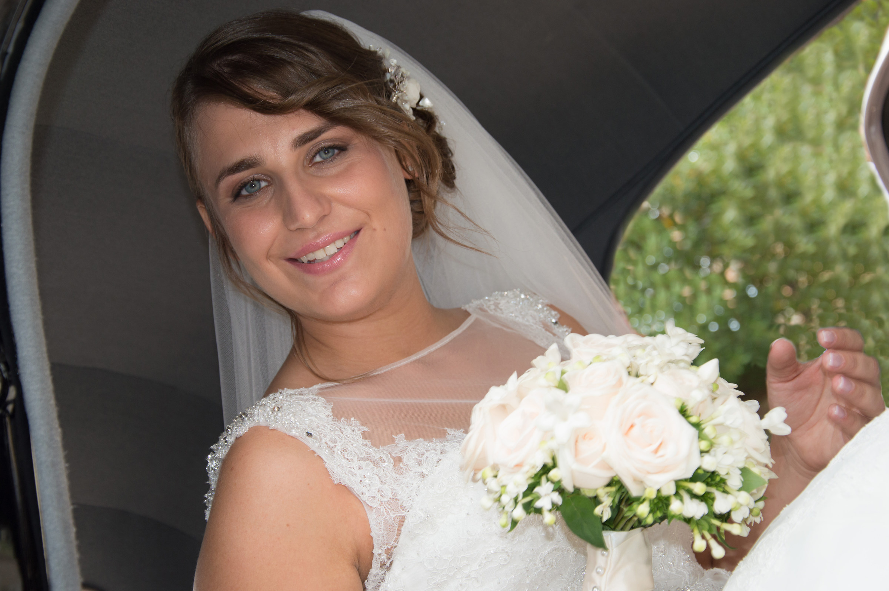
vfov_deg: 18.9
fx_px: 1776
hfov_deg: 28.1
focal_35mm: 72
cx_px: 444
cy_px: 296
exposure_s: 1/125
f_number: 4.8
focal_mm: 48
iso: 280
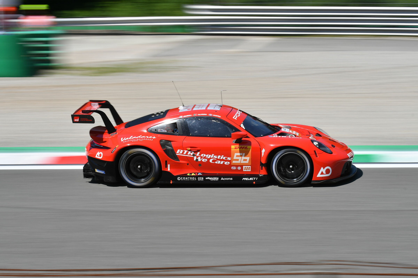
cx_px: 209
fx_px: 1428
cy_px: 139
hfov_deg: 16.7
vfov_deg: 11.1
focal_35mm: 123
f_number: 16
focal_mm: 82
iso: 100
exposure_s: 1/125
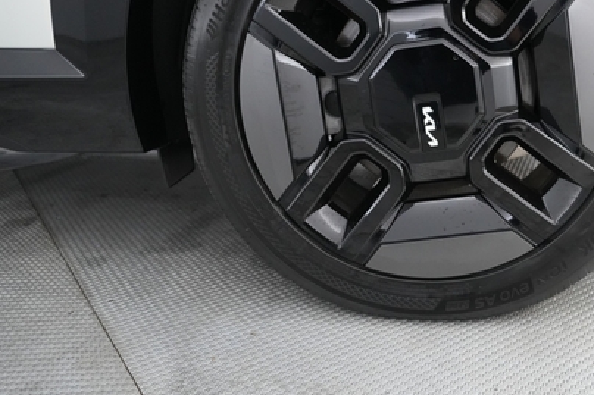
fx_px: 627
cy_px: 93
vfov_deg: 34.2
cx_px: 429
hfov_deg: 49.1
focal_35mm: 38
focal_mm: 24
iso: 5000
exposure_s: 1/160
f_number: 2.8
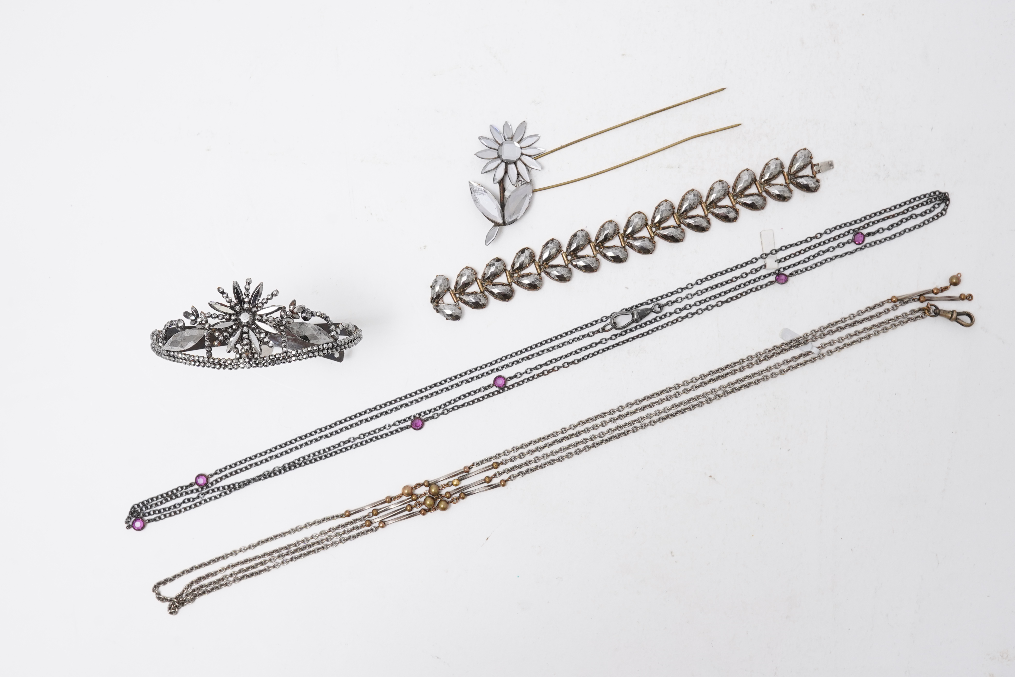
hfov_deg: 43.6
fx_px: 1269
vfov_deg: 29.9
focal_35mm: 45
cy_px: 338
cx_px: 508
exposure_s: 1/125
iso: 500
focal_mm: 30
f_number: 18
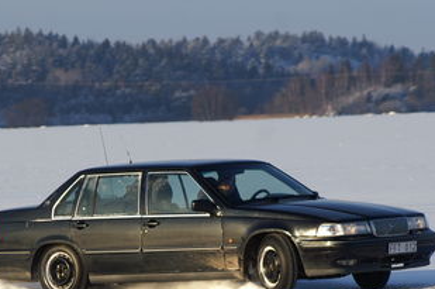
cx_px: 170
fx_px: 5067
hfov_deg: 4.9
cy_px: 255
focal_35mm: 420
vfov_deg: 3.3
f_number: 8
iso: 100
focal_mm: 135
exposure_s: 1/300
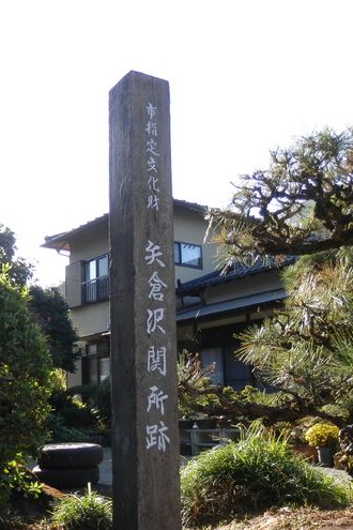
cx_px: 116
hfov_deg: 31.6
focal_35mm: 42
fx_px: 618
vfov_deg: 46.2
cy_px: 314
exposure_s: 1/250
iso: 80
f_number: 3
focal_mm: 4.5
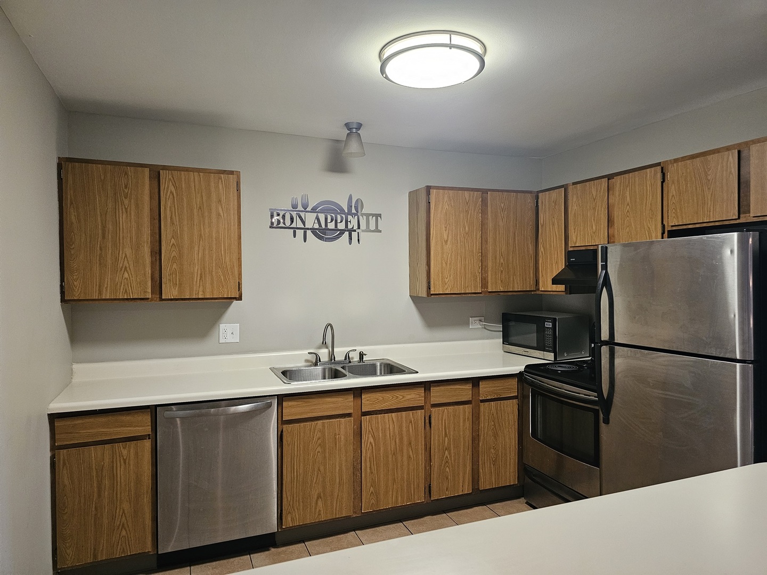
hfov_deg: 73.9
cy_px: 288
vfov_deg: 58.9
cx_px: 384
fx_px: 510
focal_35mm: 23
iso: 500
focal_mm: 6.3
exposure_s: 1/60
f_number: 1.7
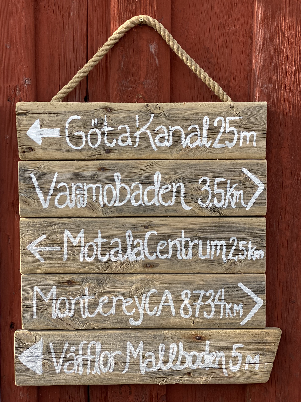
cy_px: 197
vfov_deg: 36.2
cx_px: 148
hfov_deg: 27.5
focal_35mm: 53
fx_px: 614
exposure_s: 1/521
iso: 20
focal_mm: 6
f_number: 2
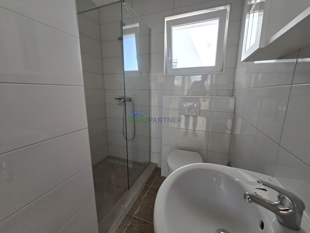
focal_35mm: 13
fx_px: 116
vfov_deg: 89.9
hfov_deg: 106.2
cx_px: 155
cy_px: 116
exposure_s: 1/359
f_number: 2.2
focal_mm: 2.2
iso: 320
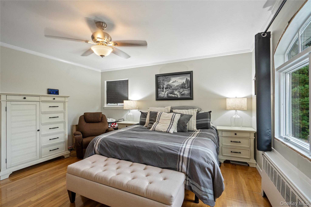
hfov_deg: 96.7
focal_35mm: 16
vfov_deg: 73.7
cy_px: 104
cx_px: 156
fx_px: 138
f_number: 6.3
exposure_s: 1/10
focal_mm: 16
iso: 1600
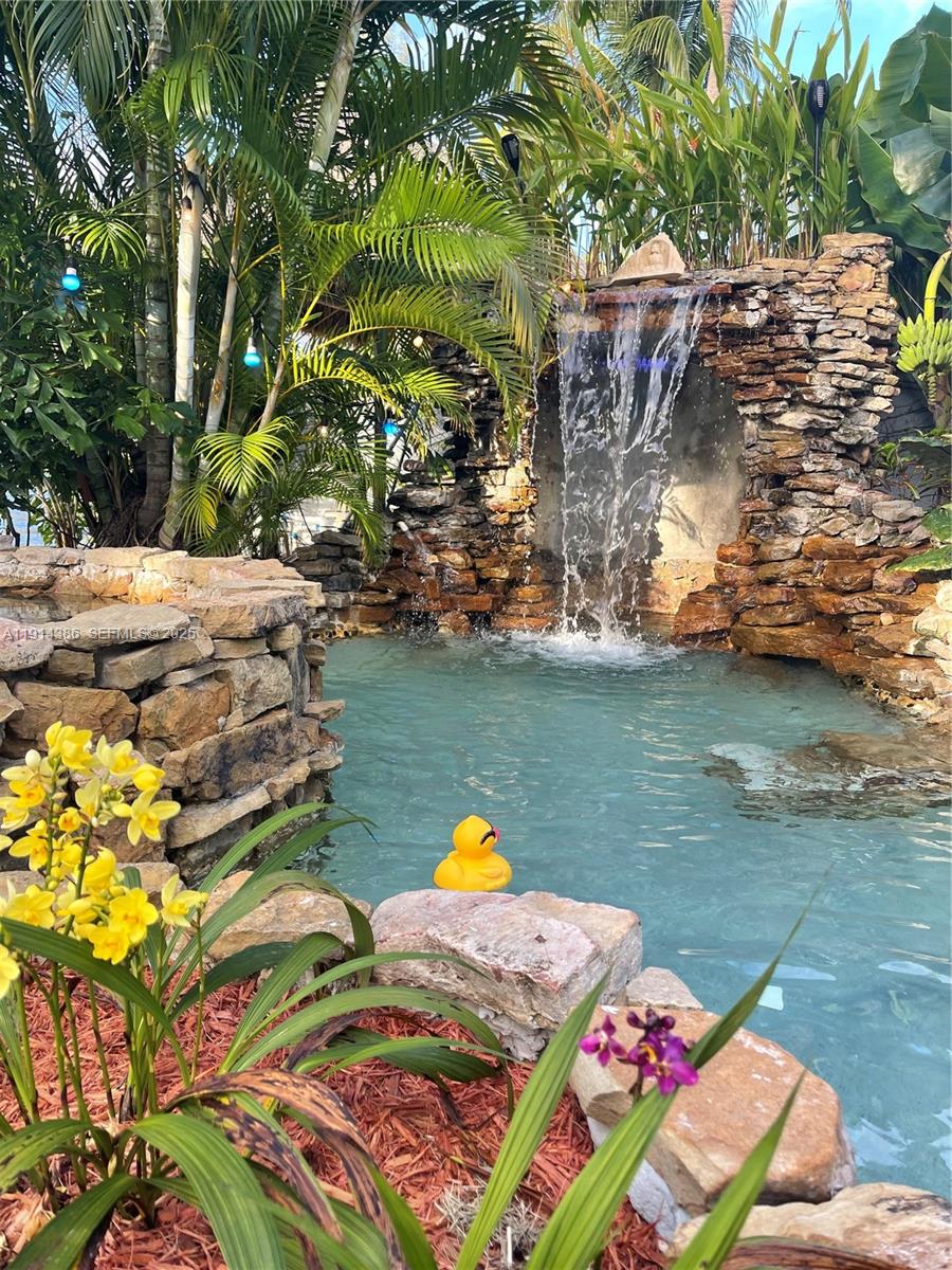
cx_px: 476
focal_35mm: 26
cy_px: 635
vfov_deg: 67.3
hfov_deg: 53.1
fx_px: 953
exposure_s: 1/121
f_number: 1.6
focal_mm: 5.1
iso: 40
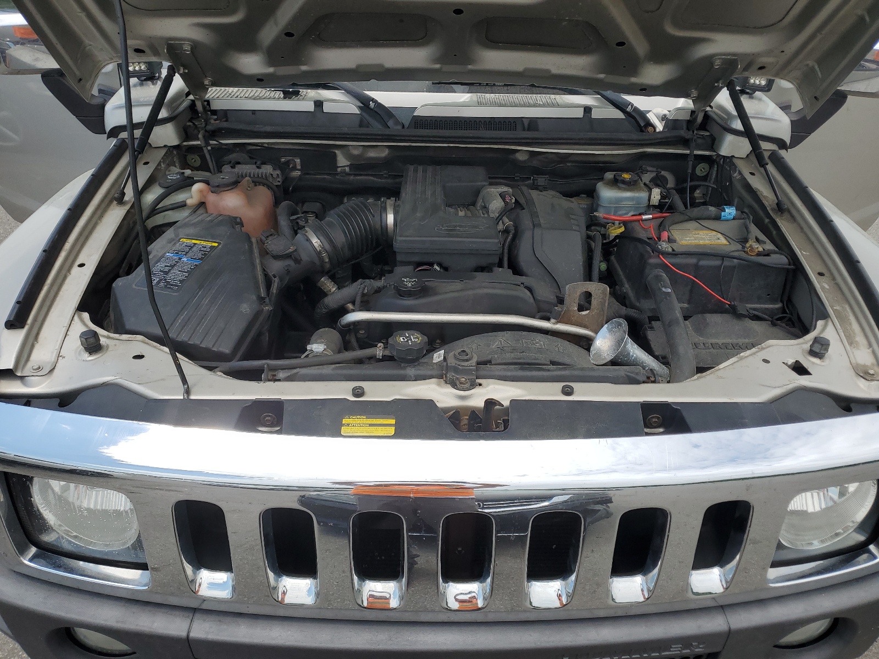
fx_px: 660
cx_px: 440
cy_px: 330
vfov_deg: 53.1
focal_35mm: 26
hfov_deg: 67.3
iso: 50
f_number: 1.5
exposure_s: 1/3333
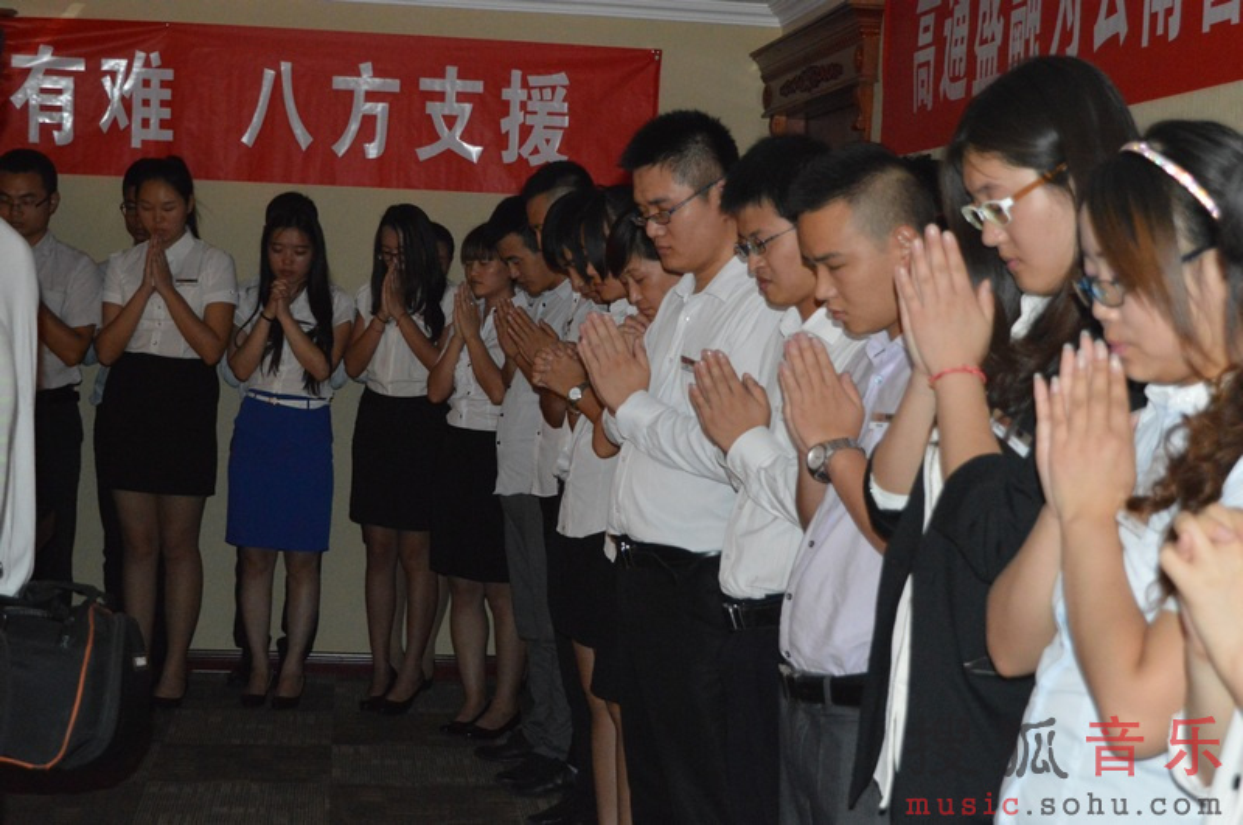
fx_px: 2069
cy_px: 412
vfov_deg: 22.6
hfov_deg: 33.4
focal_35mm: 60
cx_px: 622
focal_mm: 40
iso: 3200
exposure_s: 1/60
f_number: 5
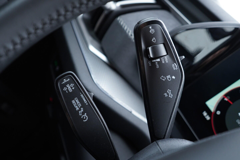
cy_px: 80
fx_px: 240
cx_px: 120
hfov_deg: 53.1
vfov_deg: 36.9
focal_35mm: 36
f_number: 2.8
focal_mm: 24
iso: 400
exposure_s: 1/40
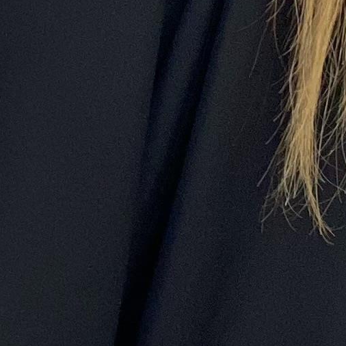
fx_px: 4139
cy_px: 157
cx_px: 81
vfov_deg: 4.8
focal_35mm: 366
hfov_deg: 4.8
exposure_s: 1/100
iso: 100
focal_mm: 6
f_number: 2
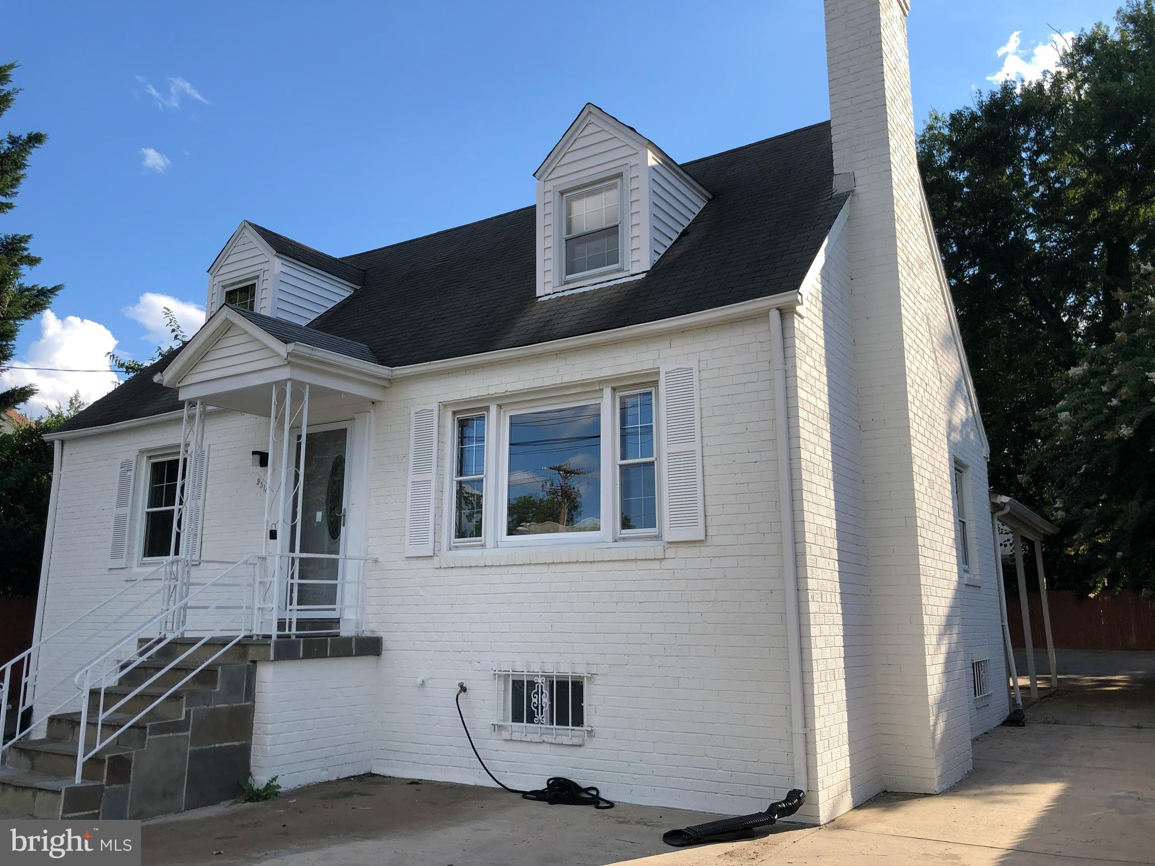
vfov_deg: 49.7
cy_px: 433
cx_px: 578
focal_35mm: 28
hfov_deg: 63.4
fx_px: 934
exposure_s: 1/1312
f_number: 1.8
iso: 20
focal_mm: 3.99
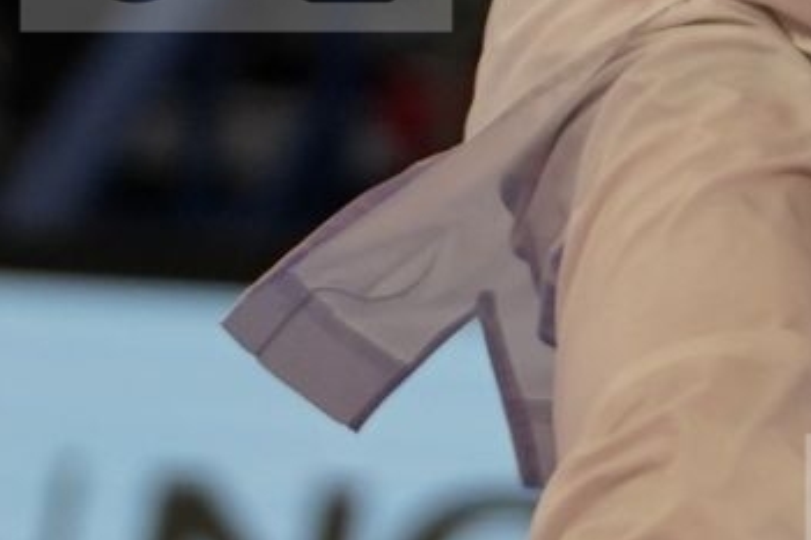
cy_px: -178
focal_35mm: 1019
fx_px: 22944
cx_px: 1022
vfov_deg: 1.3
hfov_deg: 2.0
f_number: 2.8
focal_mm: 132
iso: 800
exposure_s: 1/1000
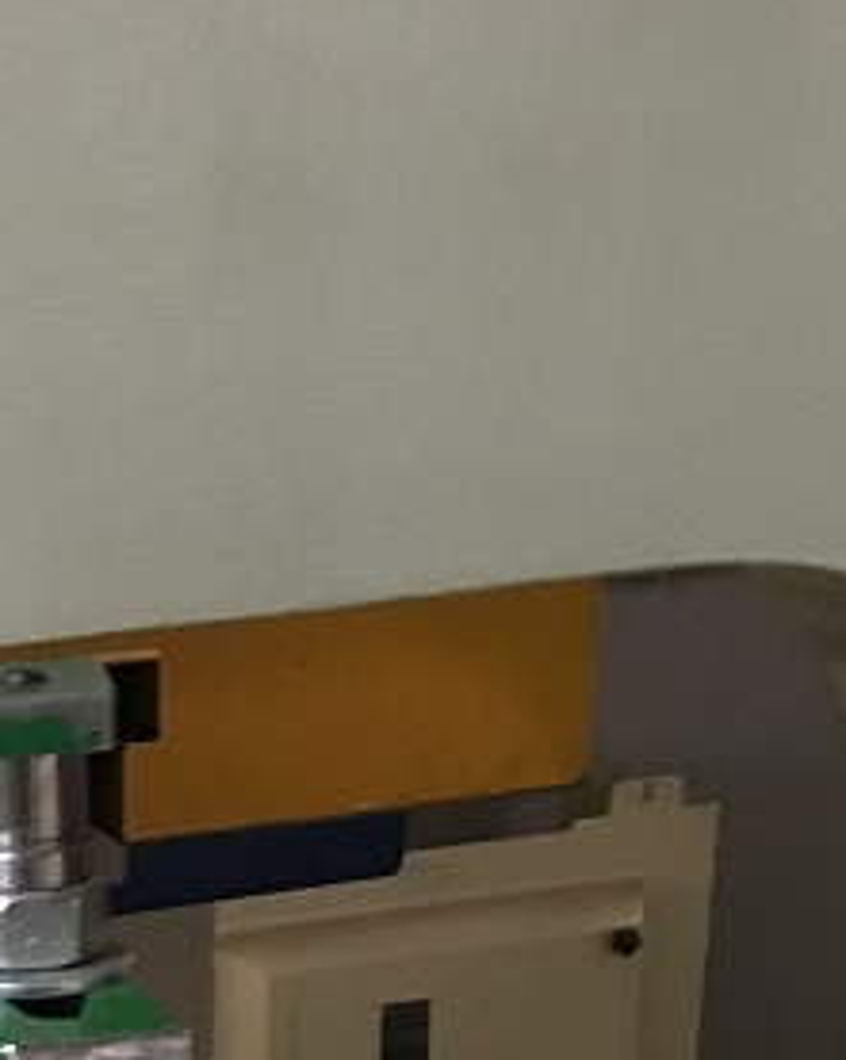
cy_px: 1764
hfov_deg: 15.4
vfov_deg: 17.3
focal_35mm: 95
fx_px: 2978
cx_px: -260
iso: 400
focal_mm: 4.15
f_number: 2.2
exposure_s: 1/17
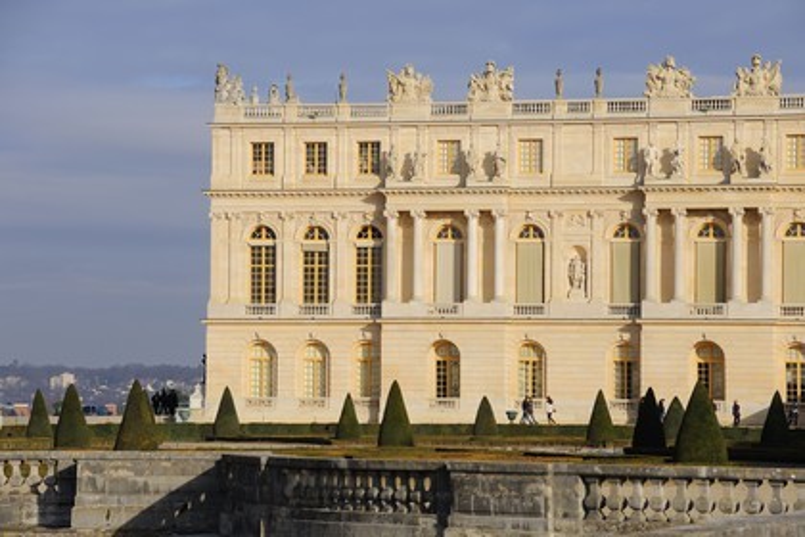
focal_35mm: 170
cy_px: 268
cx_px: 402
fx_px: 3801
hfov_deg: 12.1
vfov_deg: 8.1
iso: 200
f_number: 9
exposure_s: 1/400
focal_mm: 170
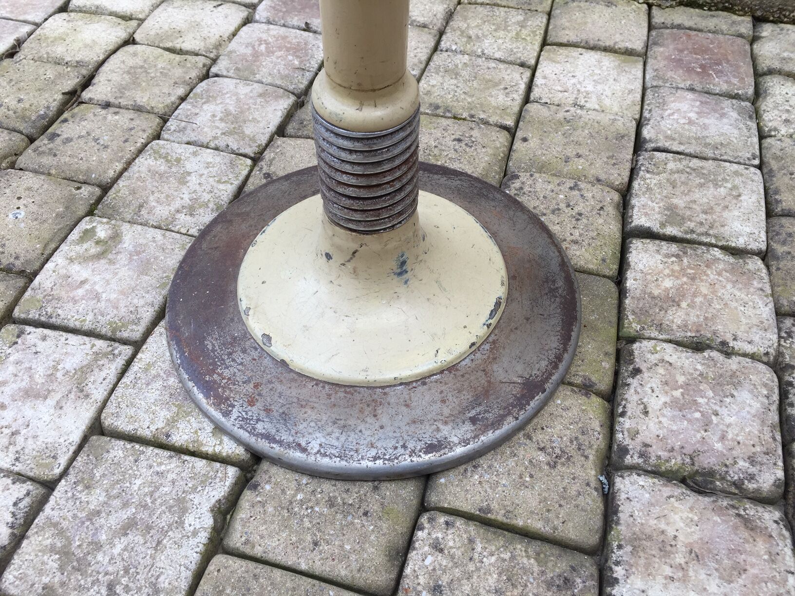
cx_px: 398
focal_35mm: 29
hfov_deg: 61.7
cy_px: 298
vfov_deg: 48.2
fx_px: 666
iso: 32
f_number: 2.2
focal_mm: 4.15
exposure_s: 1/110
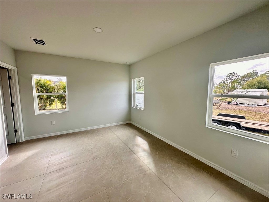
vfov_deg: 85.7
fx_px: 109
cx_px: 134
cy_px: 101
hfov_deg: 102.1
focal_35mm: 14
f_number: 2.2
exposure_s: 1/120
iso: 40
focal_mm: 2.22
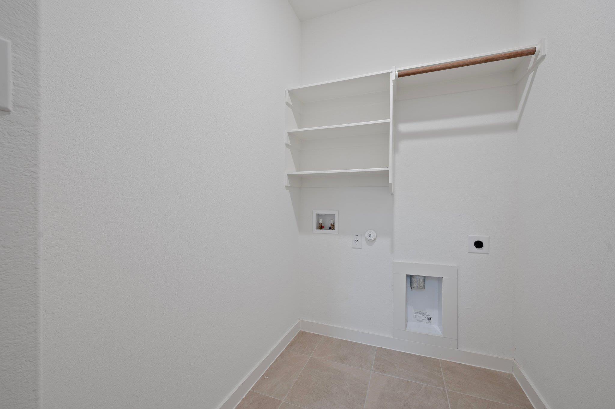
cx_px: 308
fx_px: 239
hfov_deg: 104.3
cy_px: 204
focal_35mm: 14
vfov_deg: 81.1
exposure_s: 1/1.25
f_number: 8
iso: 100
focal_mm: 14
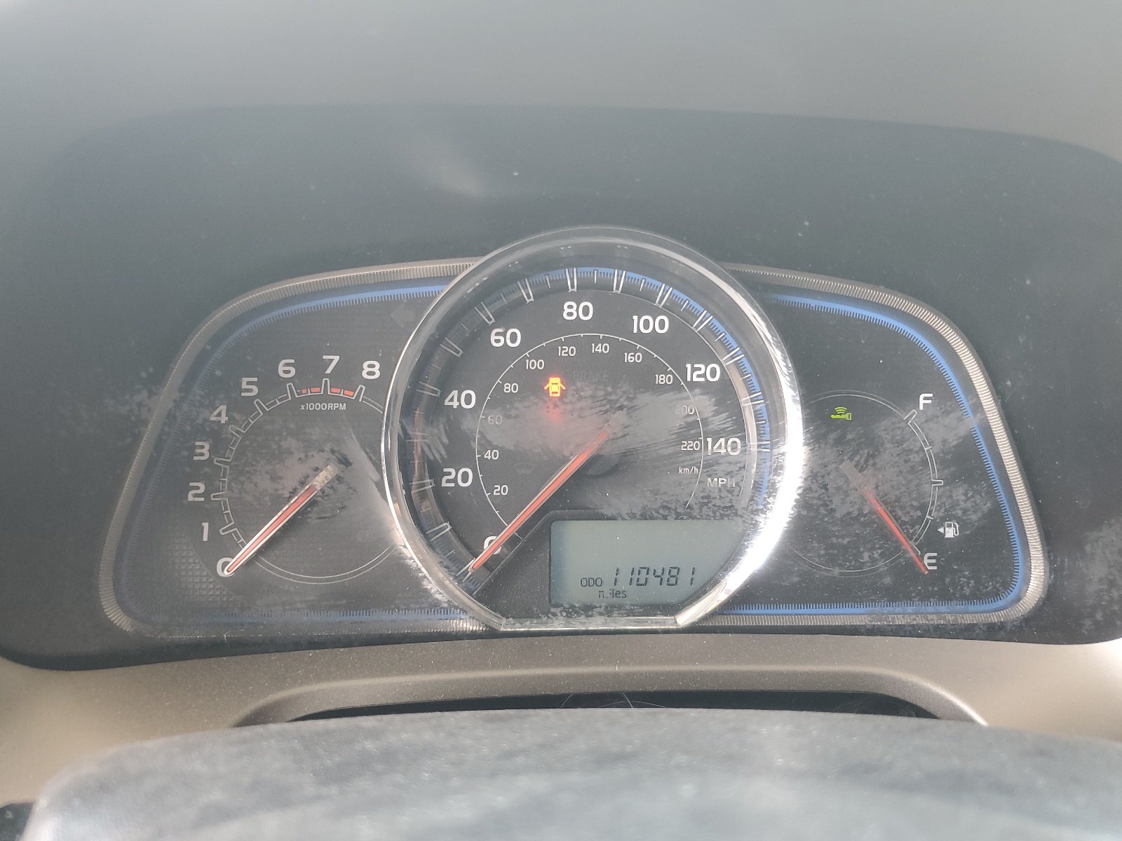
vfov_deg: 53.1
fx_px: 843
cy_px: 420
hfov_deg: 67.3
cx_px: 561
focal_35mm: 26
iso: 60
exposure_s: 1/60.2
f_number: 1.5
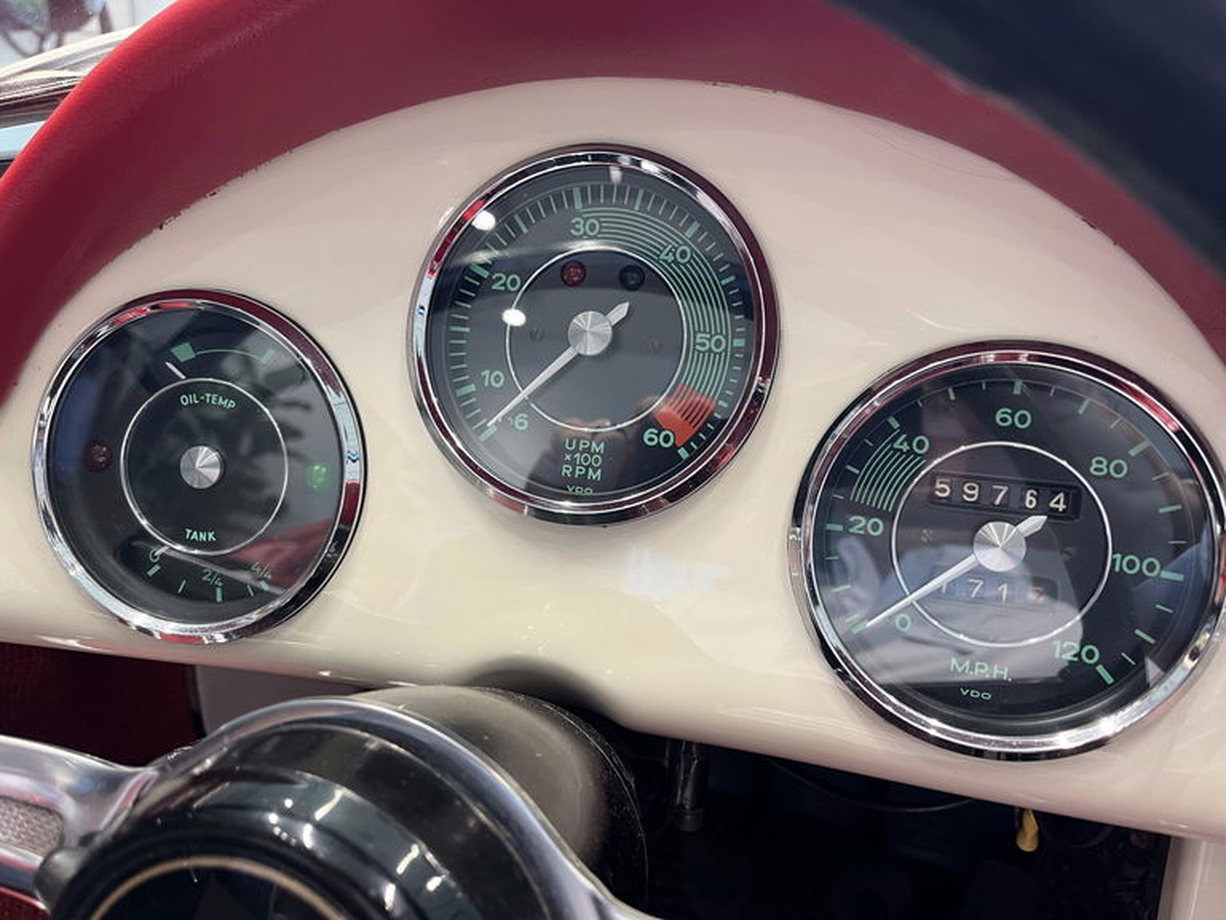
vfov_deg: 53.1
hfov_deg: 67.3
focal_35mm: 26
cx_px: 613
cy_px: 460
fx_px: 921
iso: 100
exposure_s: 1/60
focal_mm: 5.1
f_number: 1.6
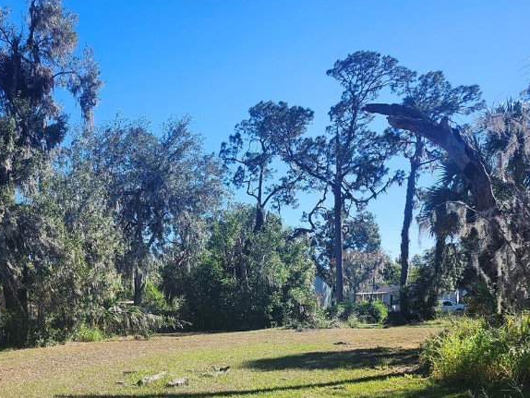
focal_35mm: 41
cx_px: 139
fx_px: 628
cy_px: 343
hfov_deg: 44.4
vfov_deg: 33.7
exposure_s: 1/929
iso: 25
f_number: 1.8
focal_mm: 5.54
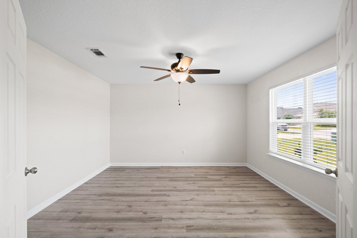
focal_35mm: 15
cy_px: 119
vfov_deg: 77.3
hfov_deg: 100.4
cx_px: 178
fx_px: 149
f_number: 8
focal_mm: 10
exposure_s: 1/4
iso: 400
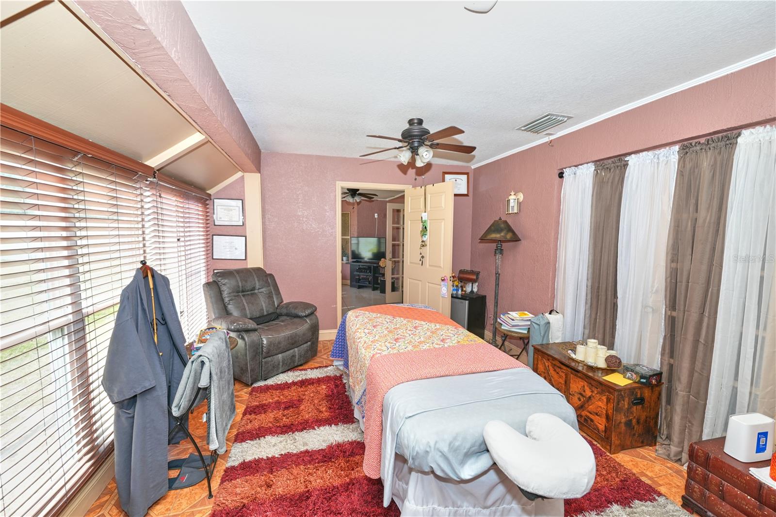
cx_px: 388
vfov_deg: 81.2
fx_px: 302
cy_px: 258
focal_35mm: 14
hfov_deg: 104.3
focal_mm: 14
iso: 400
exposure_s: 1/200
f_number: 4
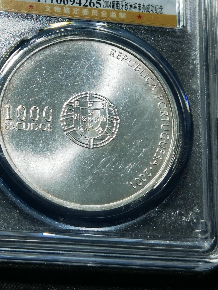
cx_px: 80
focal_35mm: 92
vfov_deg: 21.2
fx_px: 773
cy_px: 92
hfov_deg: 16.0
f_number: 1.9
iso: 50
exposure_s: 1/100
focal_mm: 6.67
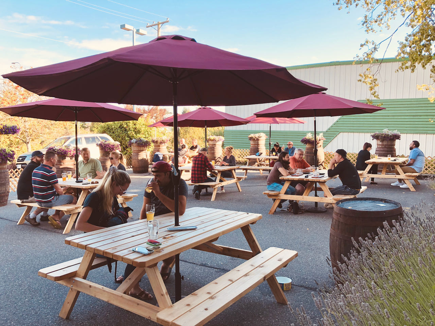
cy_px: 163
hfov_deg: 63.4
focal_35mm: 28
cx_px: 218
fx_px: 352
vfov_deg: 49.7
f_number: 1.8
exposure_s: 1/149
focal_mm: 4
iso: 20
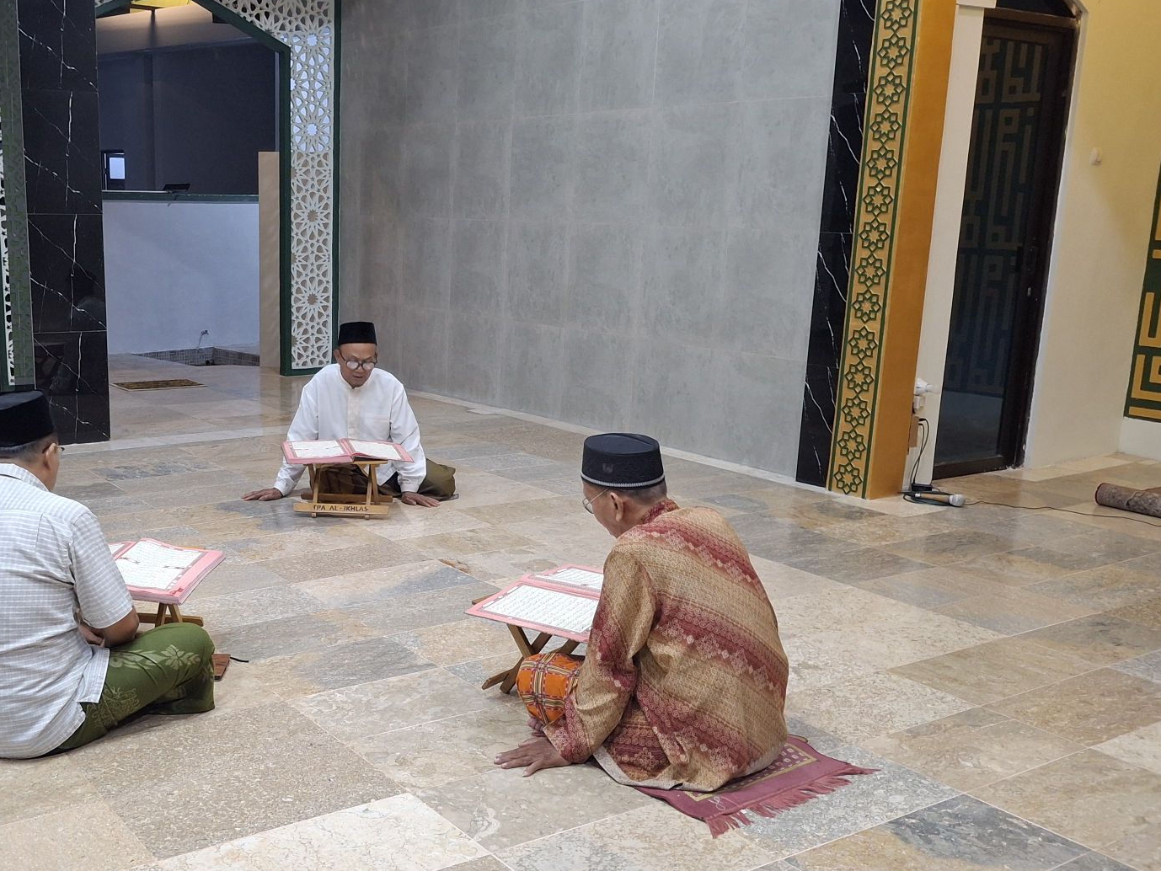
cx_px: 344
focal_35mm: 37
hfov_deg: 48.8
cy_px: 502
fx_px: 1241
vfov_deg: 38.6
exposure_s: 1/33
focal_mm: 4.69
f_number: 1.8
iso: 200
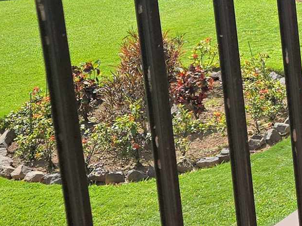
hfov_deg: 15.8
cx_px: 477
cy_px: -11
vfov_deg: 12.9
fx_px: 986
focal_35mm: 113
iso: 25
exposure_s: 1/1567
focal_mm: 5.4
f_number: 1.8
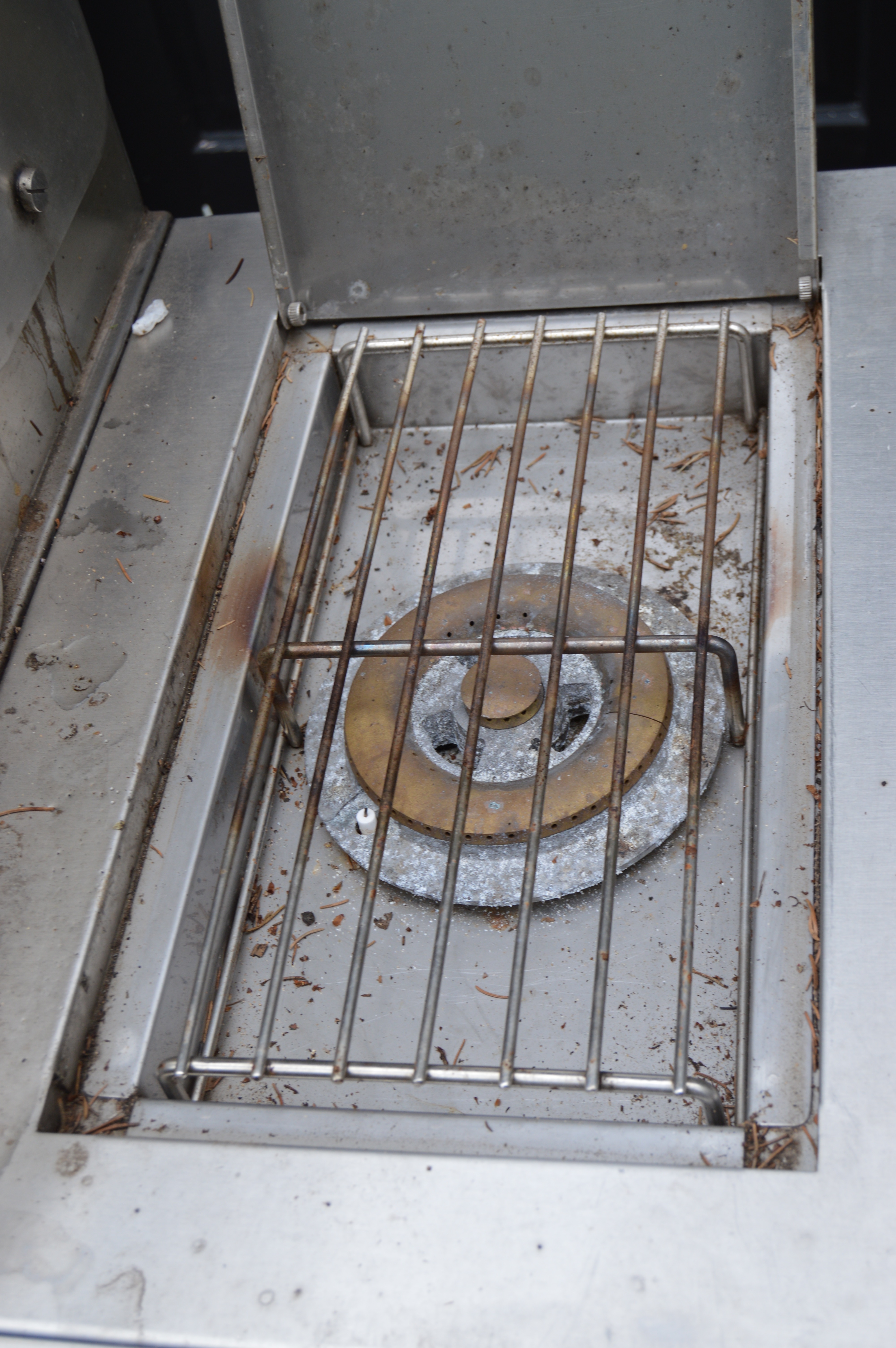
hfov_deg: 28.9
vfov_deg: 42.4
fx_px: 1739
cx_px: 448
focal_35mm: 46
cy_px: 674
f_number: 5.6
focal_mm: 31
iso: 180
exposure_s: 1/125
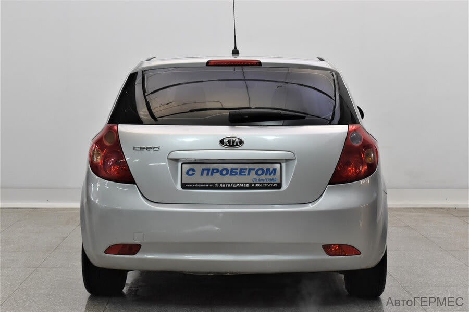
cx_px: 234
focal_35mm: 60
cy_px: 156
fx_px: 782
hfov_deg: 33.4
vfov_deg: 22.6
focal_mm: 40
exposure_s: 1/60
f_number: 8
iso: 800
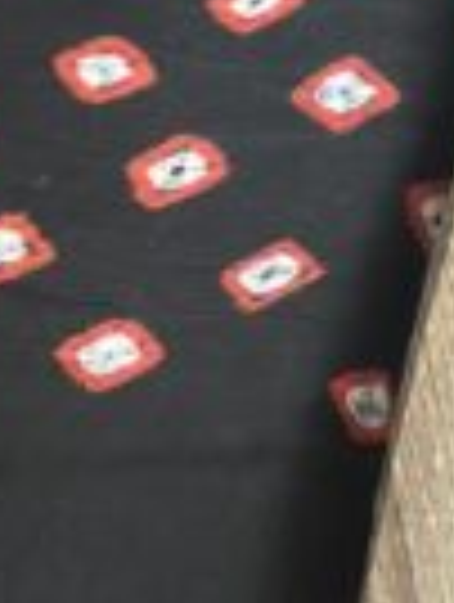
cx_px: -218
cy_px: 34
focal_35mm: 212
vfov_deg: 9.3
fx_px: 3696
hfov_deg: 6.9
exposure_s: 1/60
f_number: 1.78
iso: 200
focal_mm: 6.86
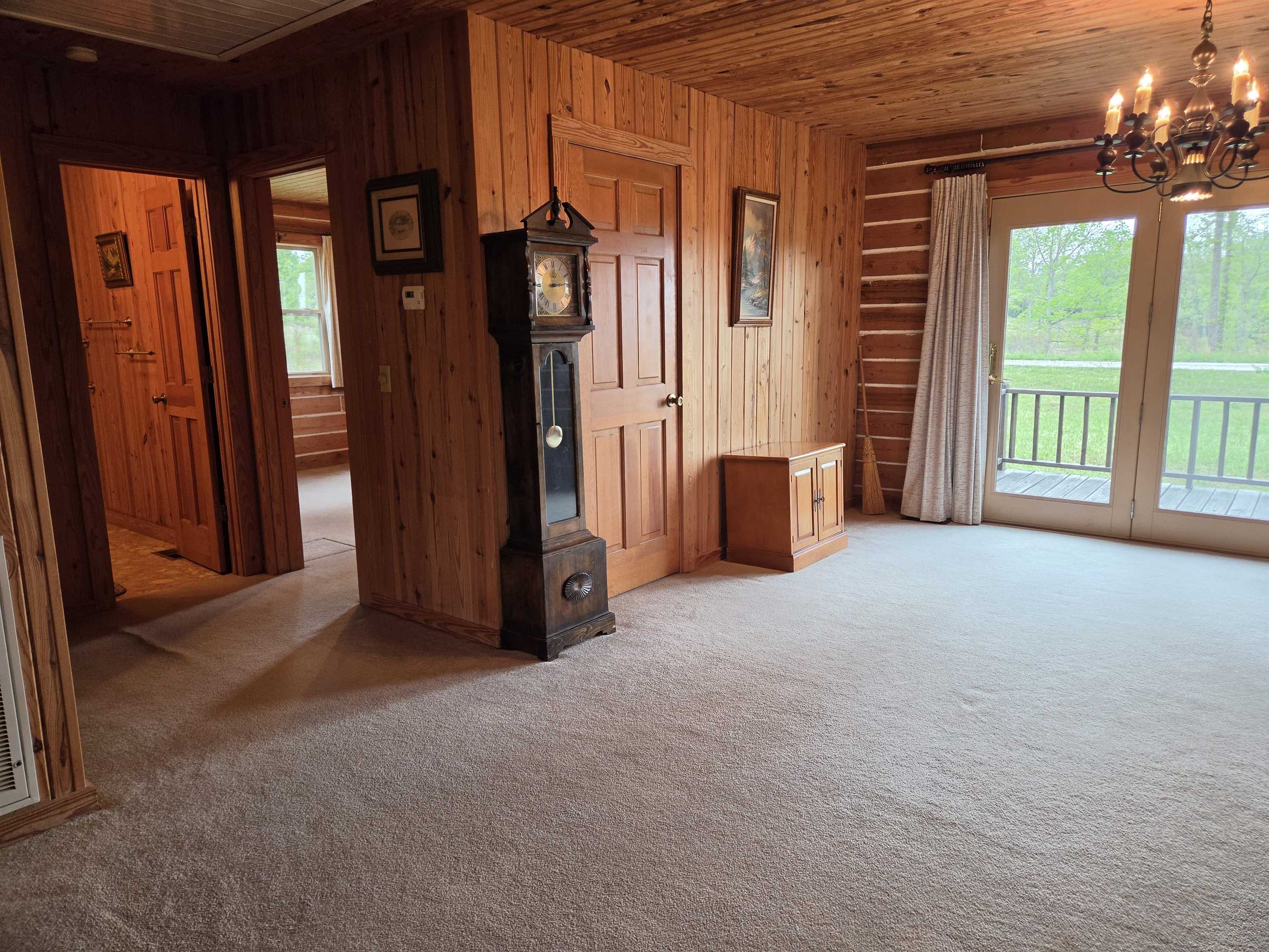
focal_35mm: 23
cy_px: 476
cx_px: 634
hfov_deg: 73.9
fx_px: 843
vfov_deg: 58.9
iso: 125
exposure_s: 1/120
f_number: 1.8
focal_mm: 5.4
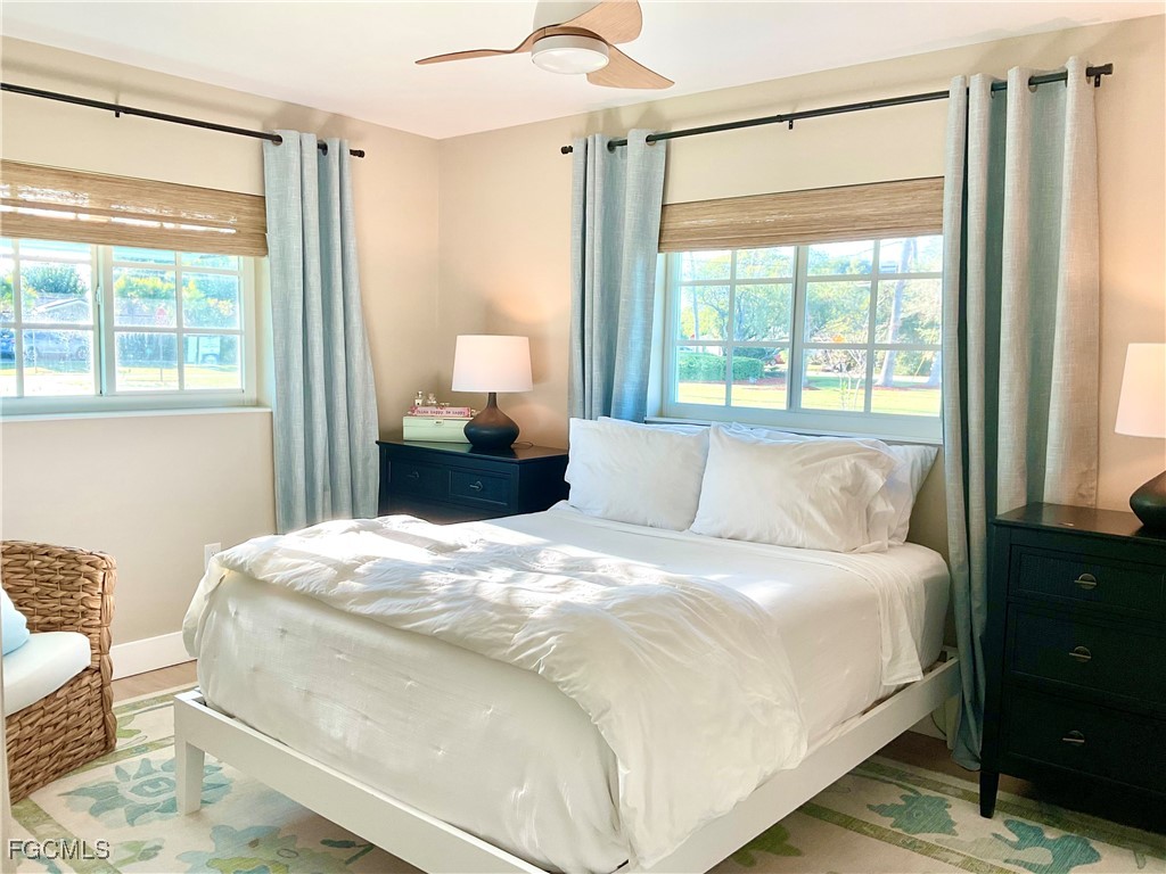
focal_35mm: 29
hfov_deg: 61.7
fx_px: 977
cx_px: 583
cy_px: 437
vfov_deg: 48.2
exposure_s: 1/120
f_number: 1.8
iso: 50
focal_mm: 3
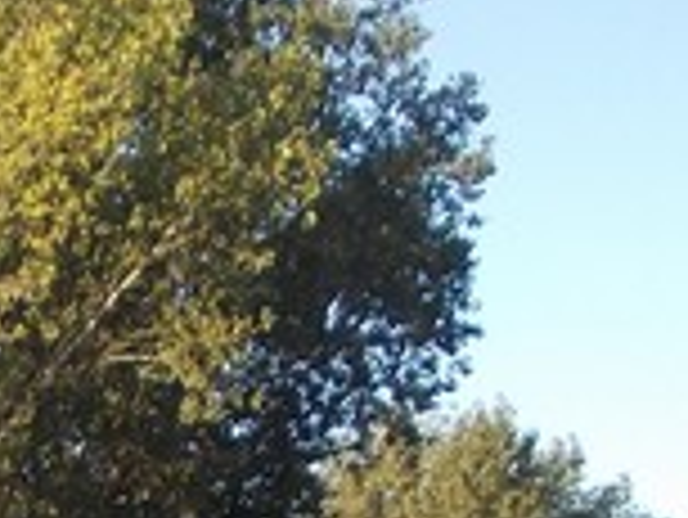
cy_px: 1216
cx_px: -454
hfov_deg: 10.0
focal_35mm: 190
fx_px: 3779
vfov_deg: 7.4
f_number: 3.1
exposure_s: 1/320
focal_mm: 5.3
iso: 80
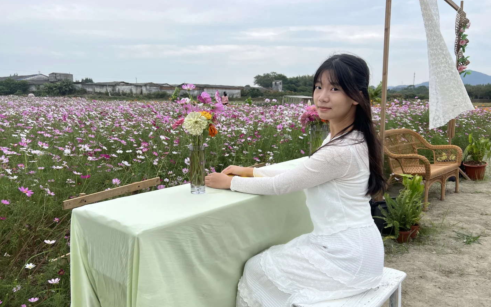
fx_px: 375
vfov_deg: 44.5
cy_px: 169
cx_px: 242
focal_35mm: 28
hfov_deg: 66.5
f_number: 1.5
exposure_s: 1/1698
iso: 50
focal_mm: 5.7
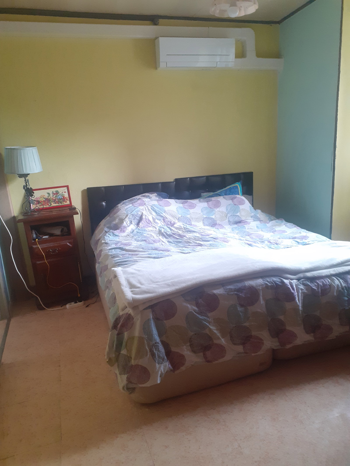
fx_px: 364
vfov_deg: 65.3
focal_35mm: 27
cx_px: 175
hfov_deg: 51.4
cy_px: 233
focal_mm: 3.6
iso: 200
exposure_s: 1/50
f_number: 1.9
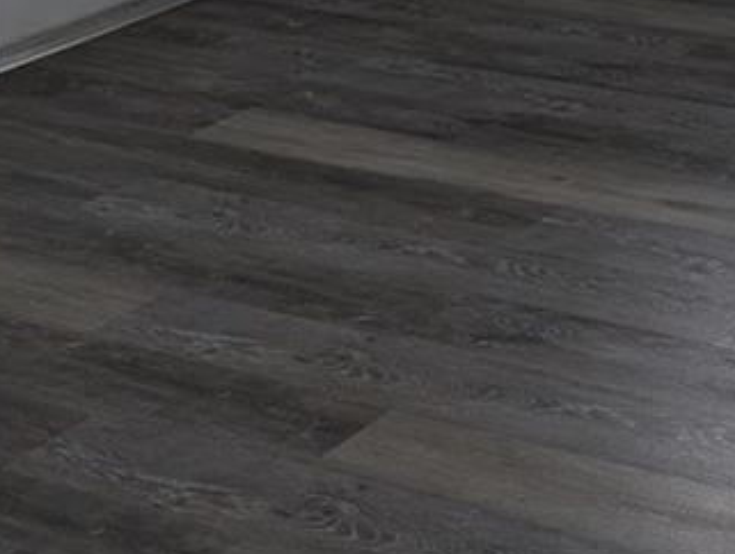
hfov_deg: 16.0
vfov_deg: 11.1
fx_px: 2531
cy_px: -623
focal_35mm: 119
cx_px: 811
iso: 21
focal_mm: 6.9
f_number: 1.68
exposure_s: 1/254
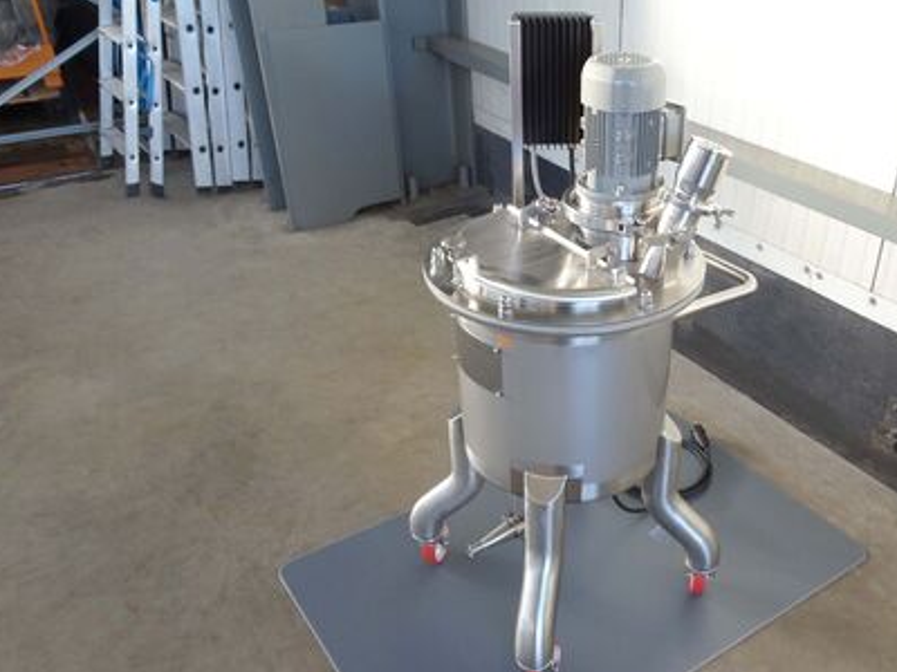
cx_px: 582
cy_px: 403
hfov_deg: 55.9
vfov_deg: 43.9
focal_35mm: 32
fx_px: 829
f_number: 3.5
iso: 125
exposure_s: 1/30
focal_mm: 4.1
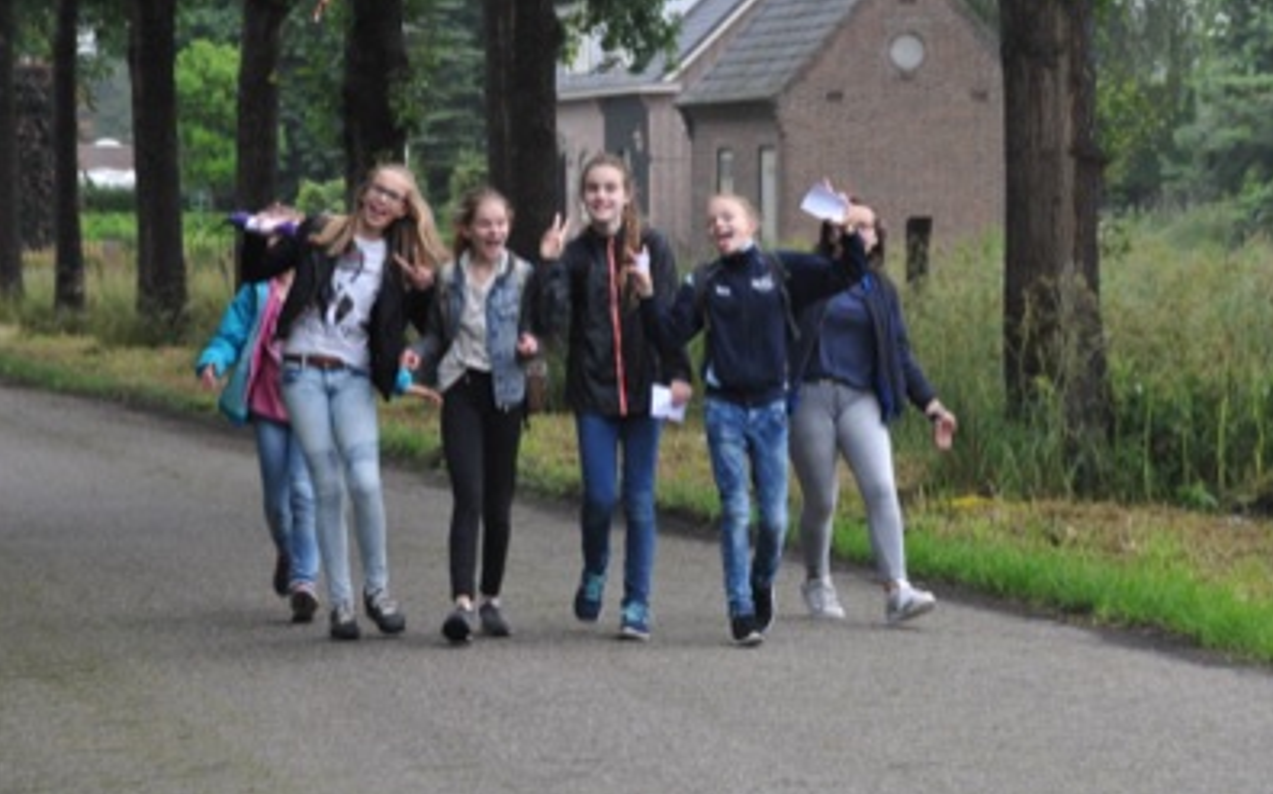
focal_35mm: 185
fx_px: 6415
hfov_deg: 11.3
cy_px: 391
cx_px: 640
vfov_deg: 7.1
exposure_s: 1/250
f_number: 8
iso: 2000
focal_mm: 120
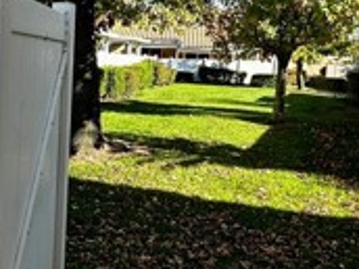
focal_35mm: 52
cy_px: 121
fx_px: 539
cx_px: 50
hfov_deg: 35.1
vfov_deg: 28.0
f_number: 2.2
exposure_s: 1/686
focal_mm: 2.22
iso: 40
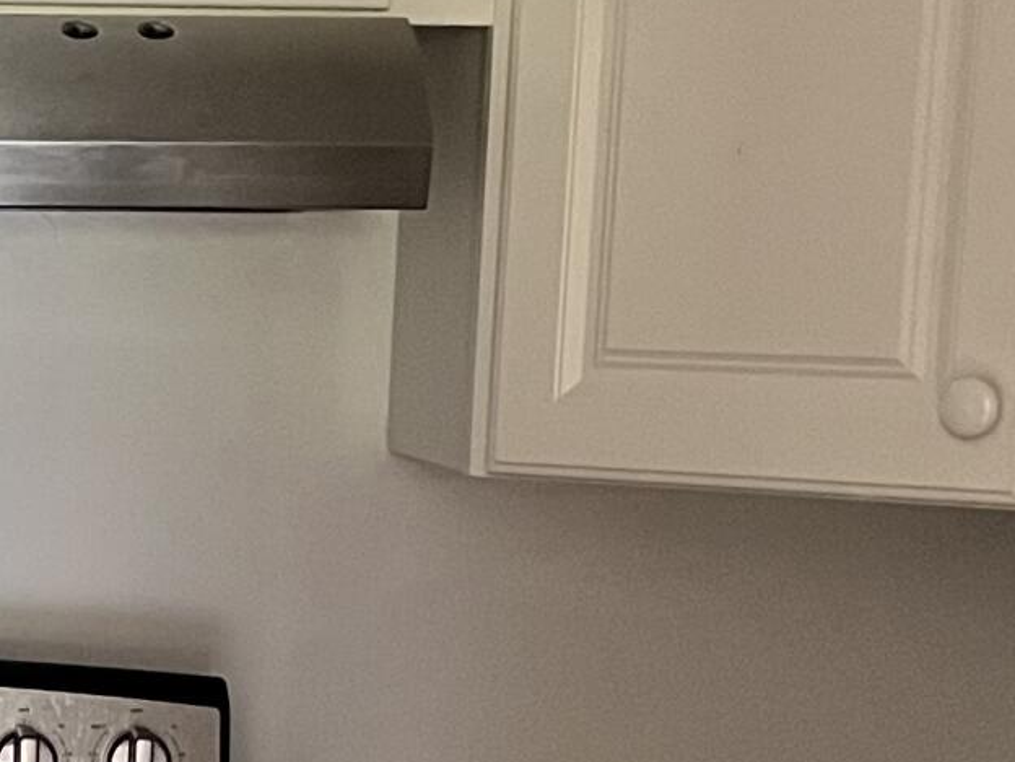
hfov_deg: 15.0
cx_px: -306
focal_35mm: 125
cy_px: 899
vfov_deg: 11.6
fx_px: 3665
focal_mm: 5.7
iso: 500
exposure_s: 1/53
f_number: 1.5
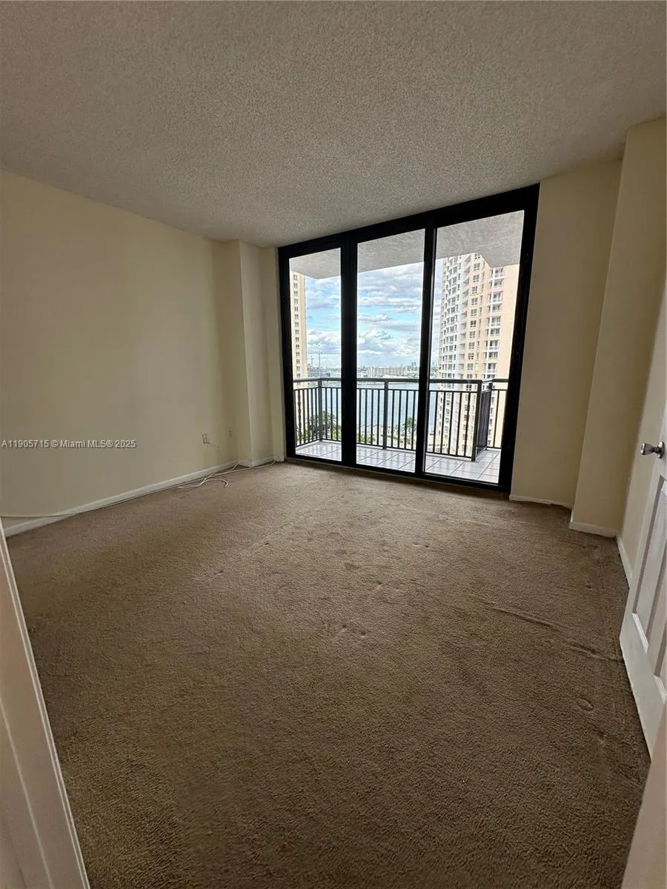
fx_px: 360
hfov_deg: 85.7
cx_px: 334
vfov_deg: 102.1
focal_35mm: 14
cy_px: 444
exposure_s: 1/120
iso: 40
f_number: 2.2
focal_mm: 2.22
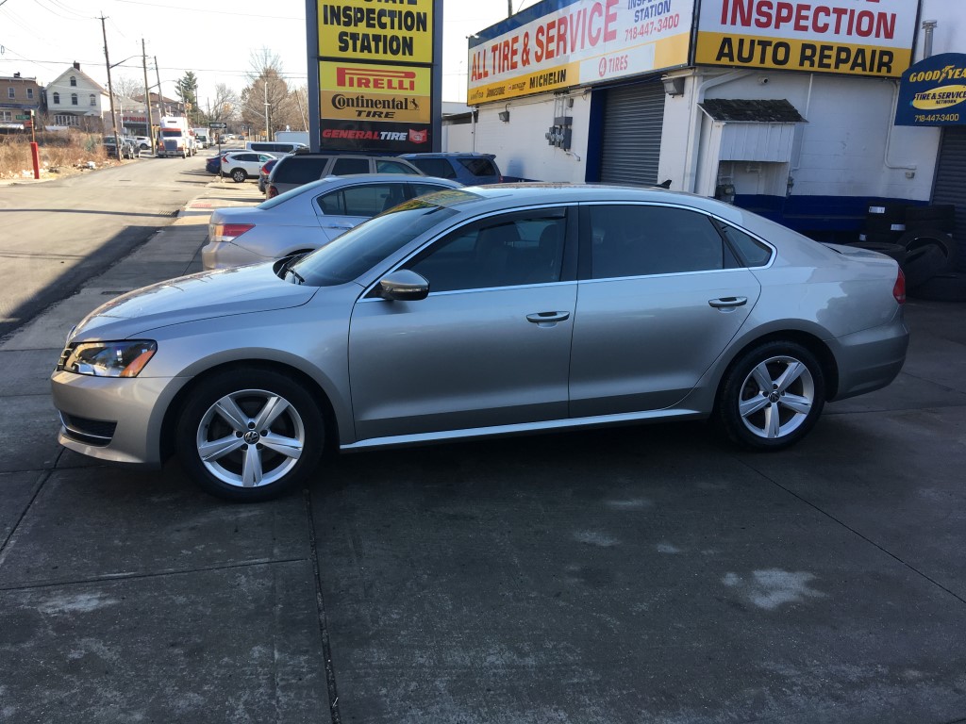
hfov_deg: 61.7
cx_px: 483
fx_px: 809
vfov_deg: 48.2
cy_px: 362
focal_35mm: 29
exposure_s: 1/381
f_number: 2.2
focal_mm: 4.15
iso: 25
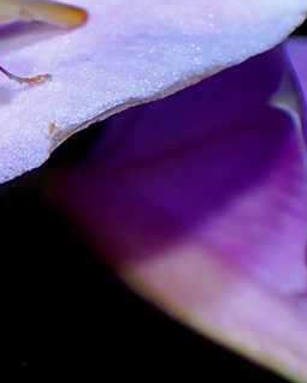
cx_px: -171
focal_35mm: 164
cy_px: 220
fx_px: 1864
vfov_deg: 11.8
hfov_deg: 9.1
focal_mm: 8.4
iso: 100
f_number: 9
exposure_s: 1/50
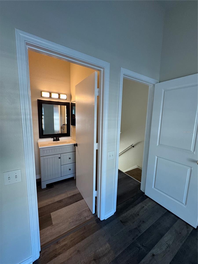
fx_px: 107
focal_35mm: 14
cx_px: 99
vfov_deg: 102.1
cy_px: 132
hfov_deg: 85.7
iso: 200
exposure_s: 1/120
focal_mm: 2.22
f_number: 2.2
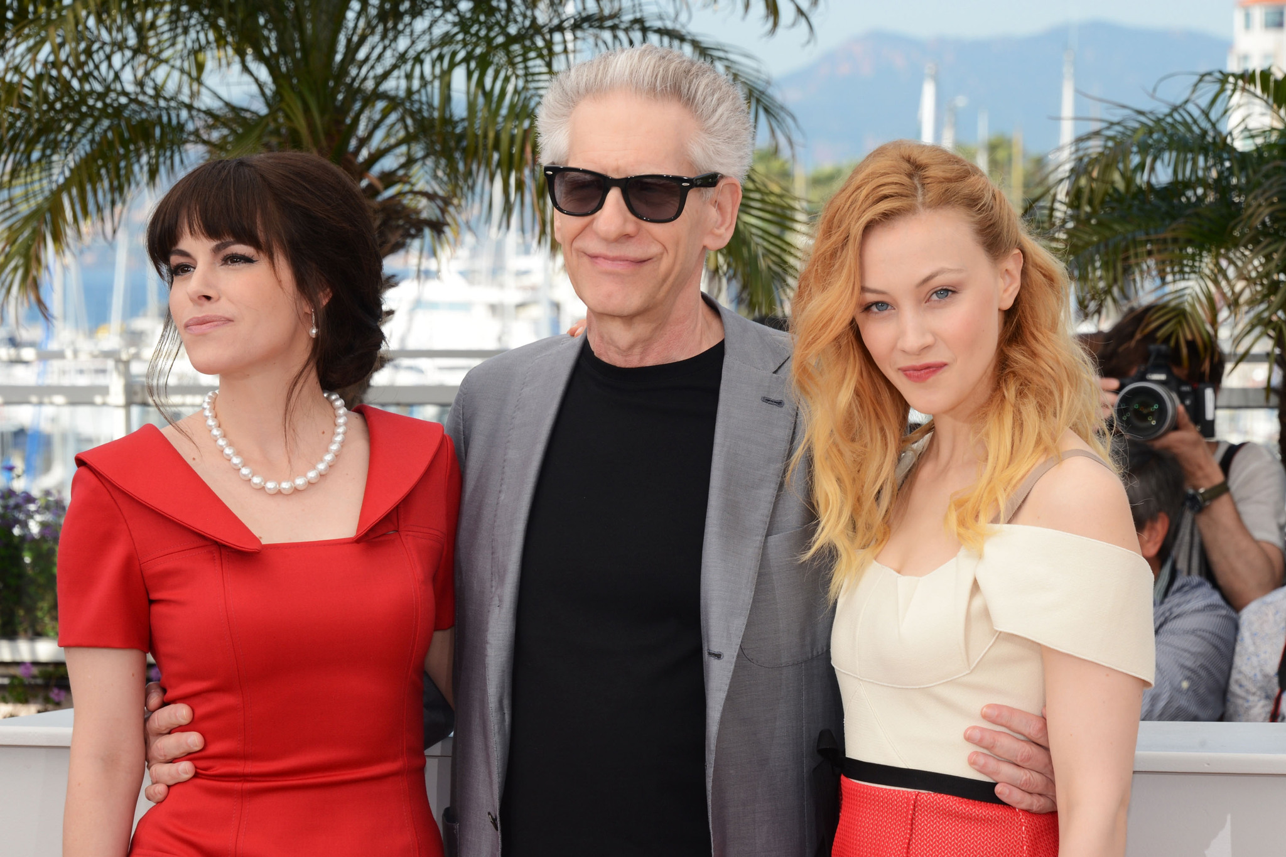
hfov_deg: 15.2
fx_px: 4822
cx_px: 643
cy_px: 428
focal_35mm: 135
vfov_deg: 10.2
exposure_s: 1/250
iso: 320
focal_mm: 135
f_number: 13
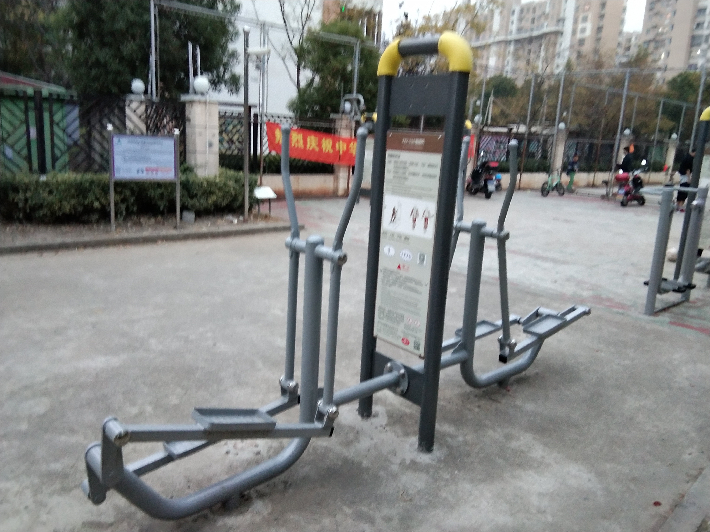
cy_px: 266
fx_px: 636
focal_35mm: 31
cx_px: 355
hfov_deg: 58.4
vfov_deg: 45.4
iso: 800
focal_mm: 3.69
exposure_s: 1/25
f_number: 2.2
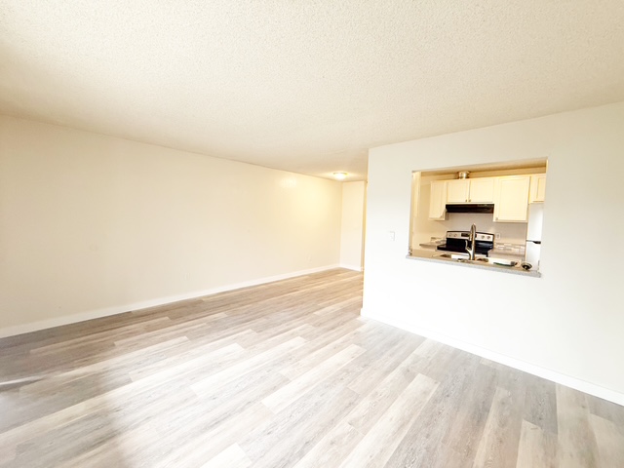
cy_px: 234
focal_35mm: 14
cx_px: 312
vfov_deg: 85.7
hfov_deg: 102.1
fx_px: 252
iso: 320
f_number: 2.2
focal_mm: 2.22
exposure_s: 1/120
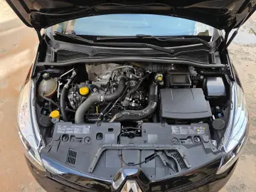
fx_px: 170
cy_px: 96
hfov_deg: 73.9
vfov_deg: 58.9
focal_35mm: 23
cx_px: 128
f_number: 1.7
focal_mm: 6.3
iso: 32
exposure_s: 1/359
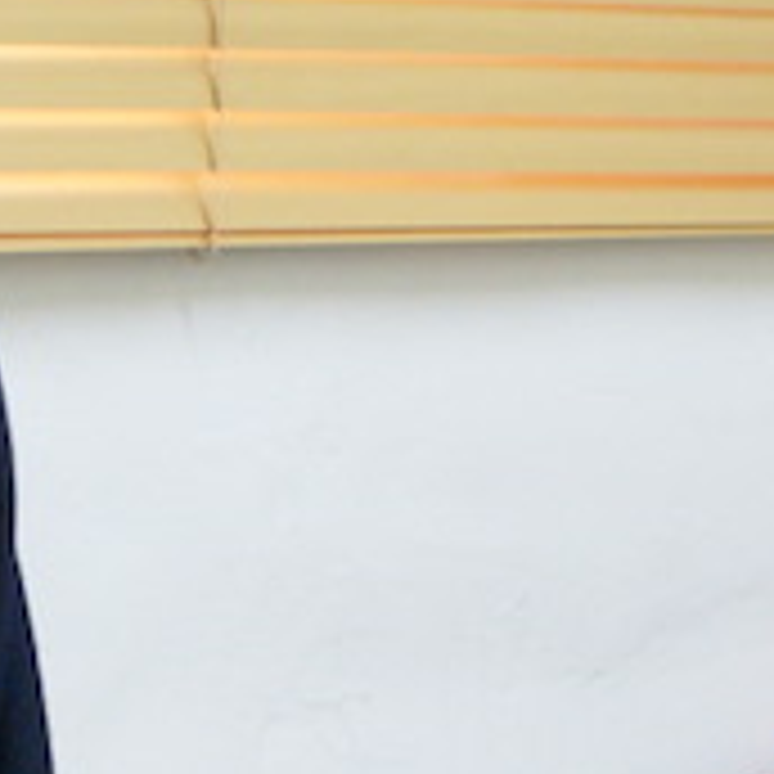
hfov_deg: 9.3
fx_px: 4731
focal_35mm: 187
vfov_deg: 9.1
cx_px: 288
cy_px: 1138
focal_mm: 26
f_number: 4.5
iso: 400
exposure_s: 1/20
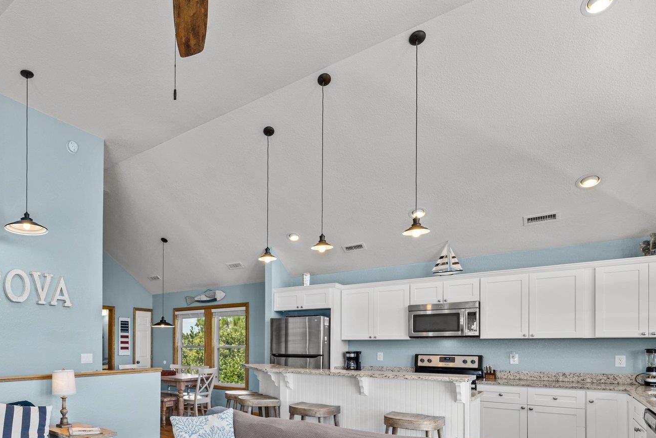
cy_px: 342
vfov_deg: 53.9
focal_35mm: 22
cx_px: 175
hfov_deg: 73.8
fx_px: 401
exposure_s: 1/5
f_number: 8
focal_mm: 14
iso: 100
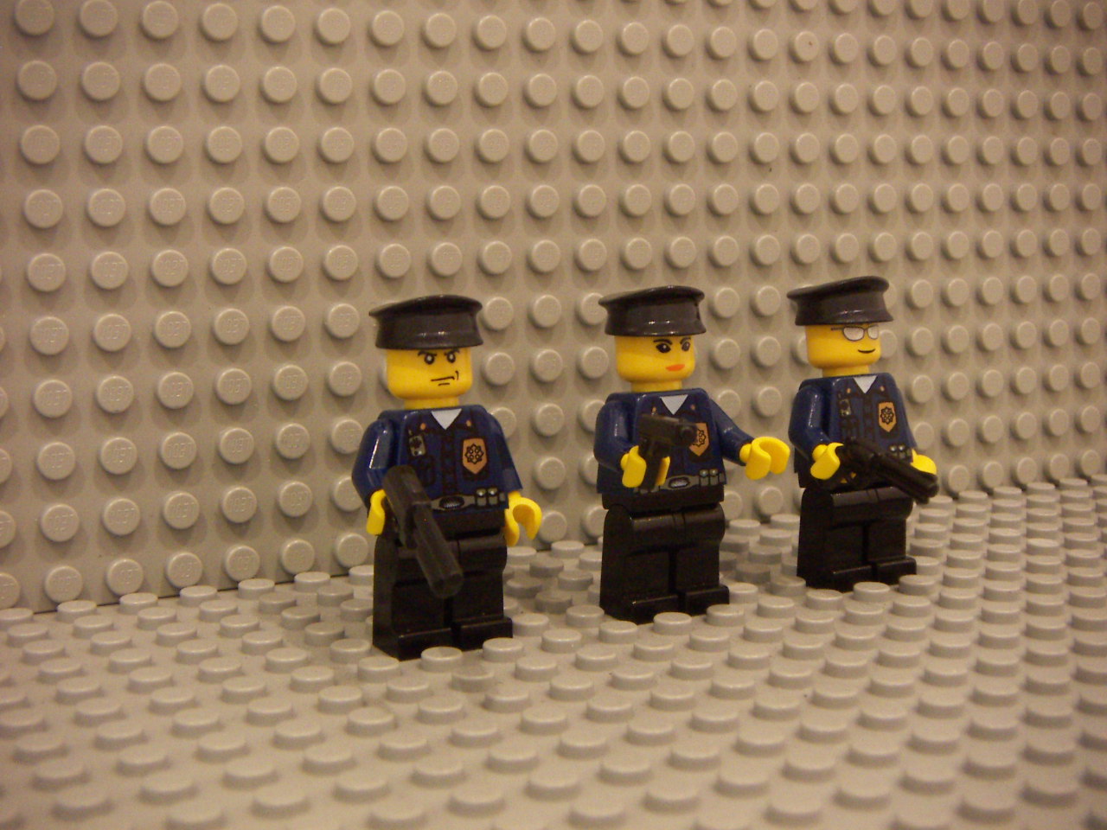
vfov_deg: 27.0
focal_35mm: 54
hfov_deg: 35.5
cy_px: 415
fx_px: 1727
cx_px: 554
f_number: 3.2
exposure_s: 1/8
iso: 200
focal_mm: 7.2
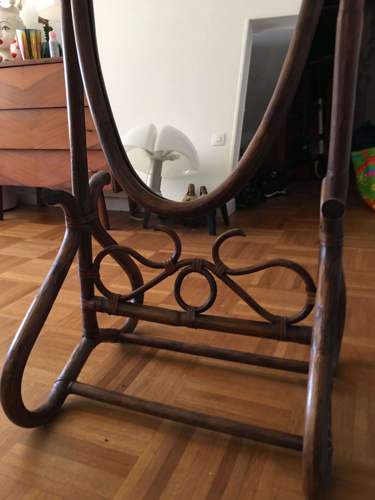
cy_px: 250
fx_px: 419
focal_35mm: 29
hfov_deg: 48.2
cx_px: 188
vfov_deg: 61.7
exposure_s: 1/17
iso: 80
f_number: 2.2
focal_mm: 4.15
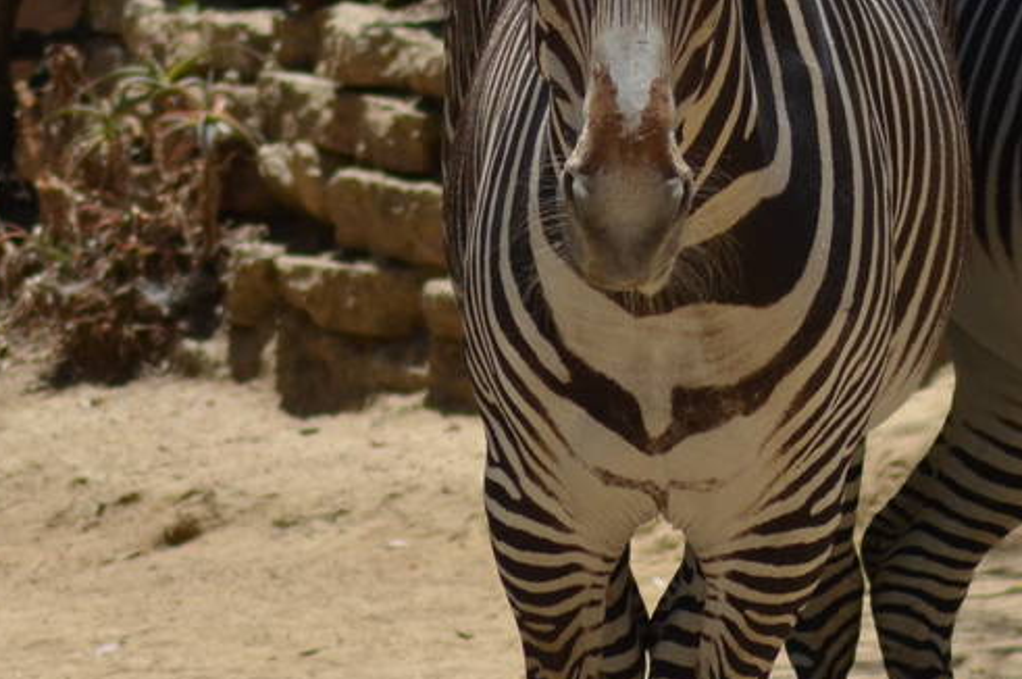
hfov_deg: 2.3
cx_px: 1205
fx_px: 25619
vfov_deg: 1.5
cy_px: 281
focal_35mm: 904
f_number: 5.6
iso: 400
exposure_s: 1/2000
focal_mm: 185
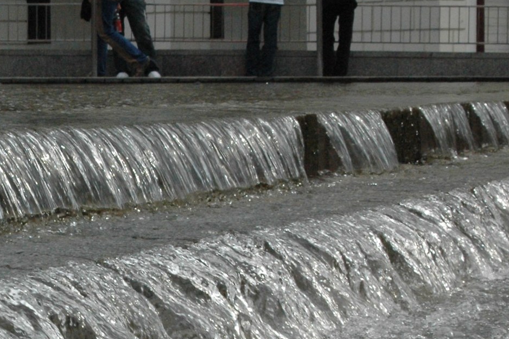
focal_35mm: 134
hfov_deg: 15.1
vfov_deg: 10.1
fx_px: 1897
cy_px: 325
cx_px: 30
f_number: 14
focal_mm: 35
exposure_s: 1/800
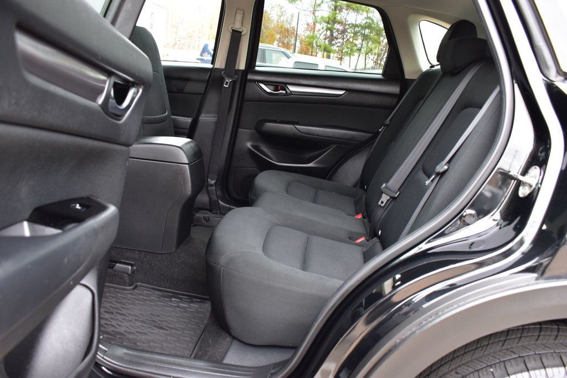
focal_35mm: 32
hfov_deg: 59.5
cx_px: 284
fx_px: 496
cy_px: 189
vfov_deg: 41.7
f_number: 6.3
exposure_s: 1/15
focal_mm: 21
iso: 450
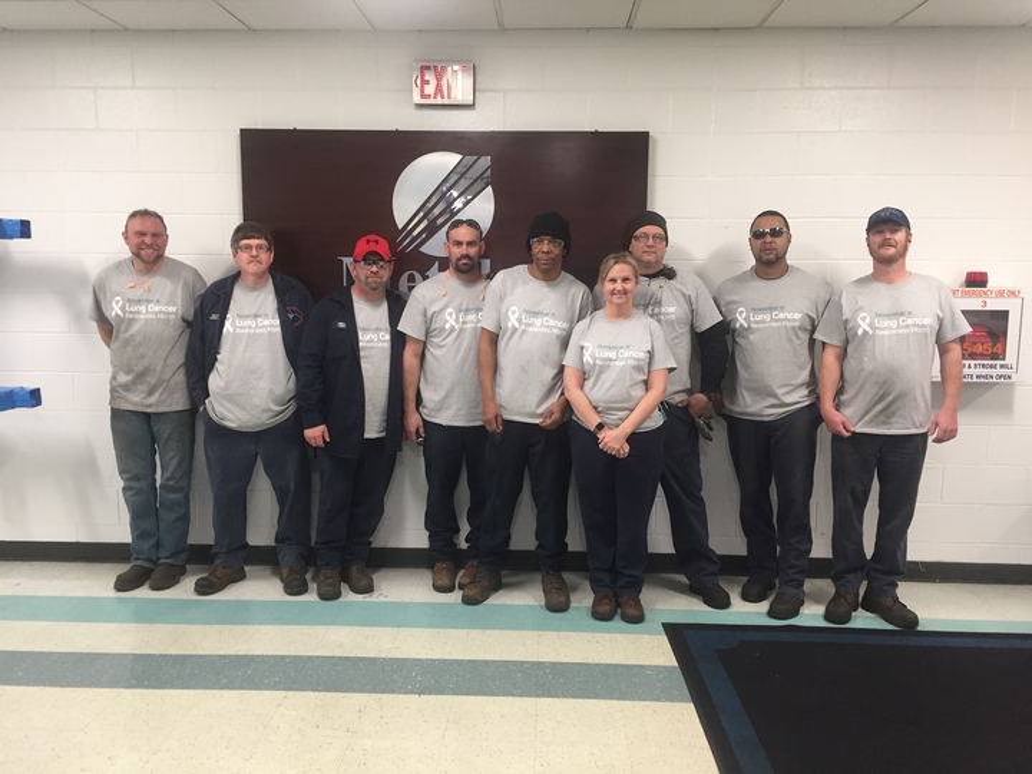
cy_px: 387
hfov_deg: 61.7
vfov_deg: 48.2
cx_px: 516
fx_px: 865
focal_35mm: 29
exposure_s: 1/30
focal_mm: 4.15
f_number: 2.2
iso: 125
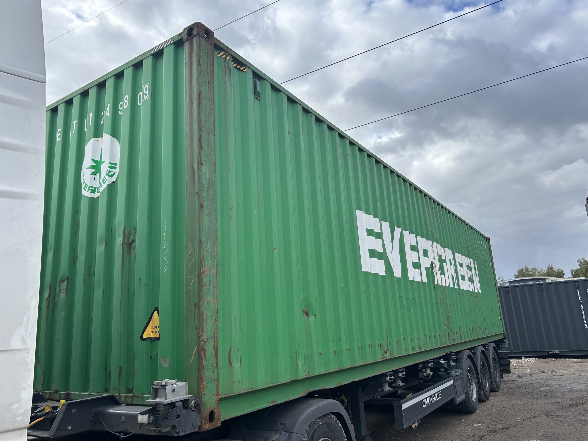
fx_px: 442
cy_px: 220
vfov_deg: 53.1
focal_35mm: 26
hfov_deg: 67.3
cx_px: 294
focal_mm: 5.7
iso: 50
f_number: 1.5
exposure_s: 1/1808
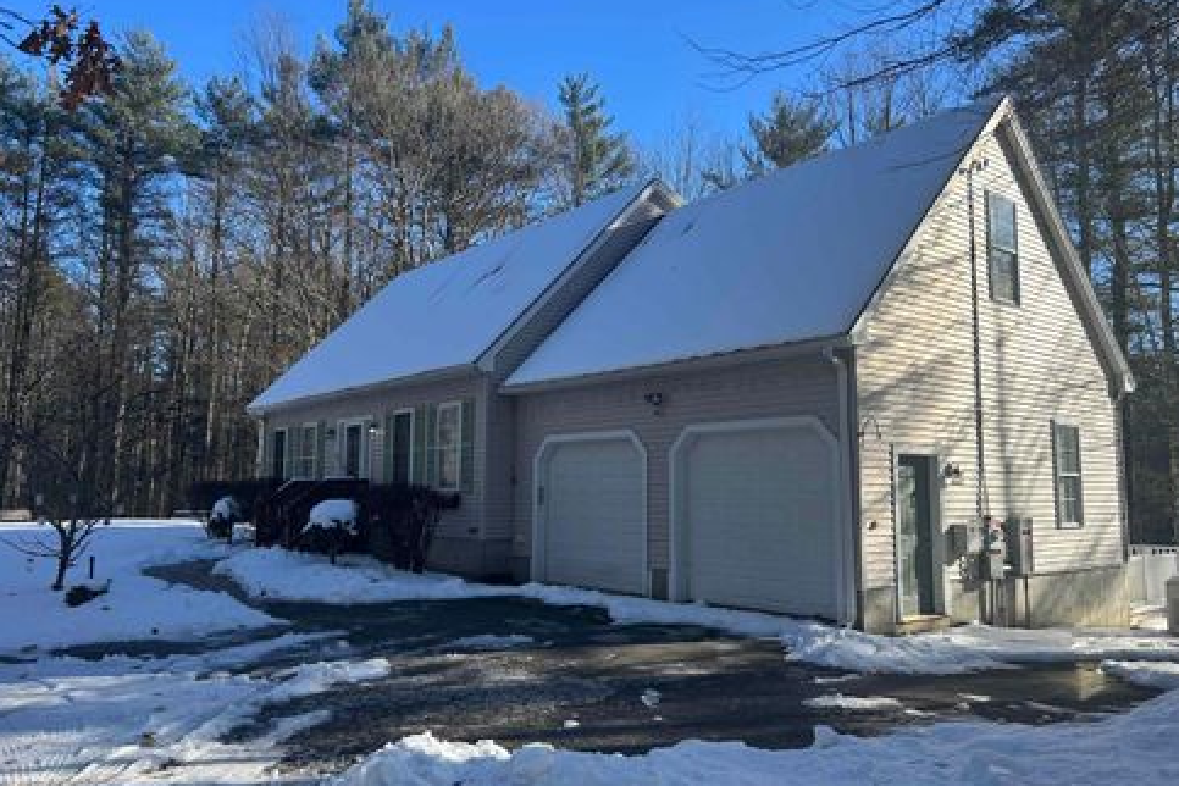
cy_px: 392
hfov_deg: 65.5
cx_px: 608
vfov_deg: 46.4
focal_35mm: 28
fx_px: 917
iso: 50
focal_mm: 5.7
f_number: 1.5
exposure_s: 1/1724
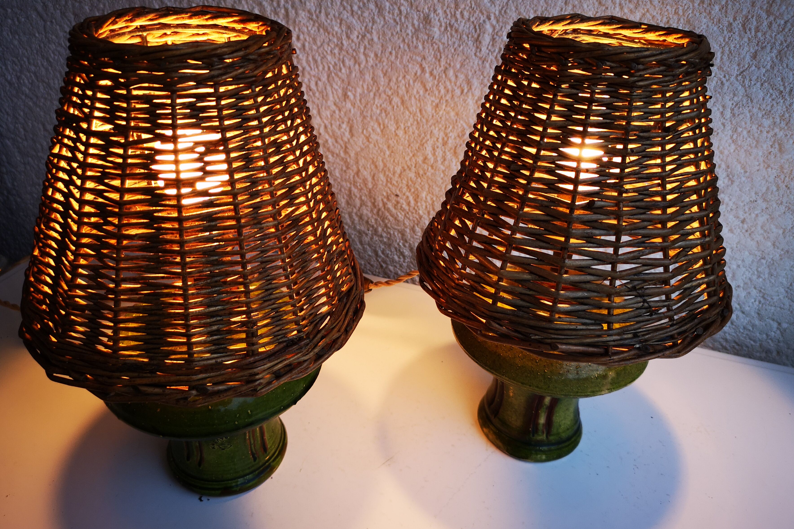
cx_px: 388
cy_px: 249
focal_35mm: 29
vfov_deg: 44.9
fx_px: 640
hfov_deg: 63.6
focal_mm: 5.58
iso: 100
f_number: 1.8
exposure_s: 1/100
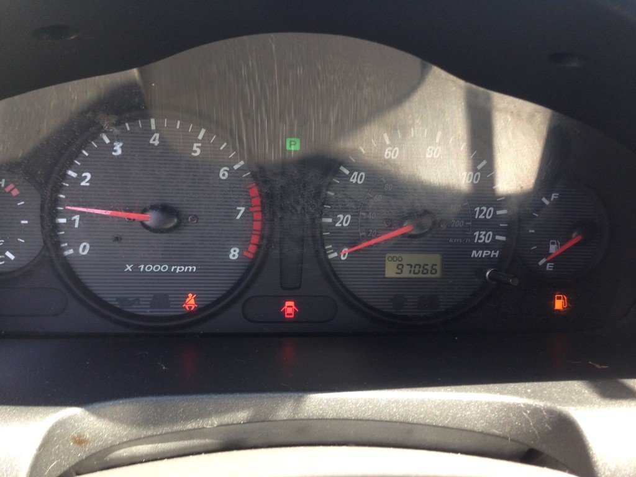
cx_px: 318
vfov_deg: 42.9
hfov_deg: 55.4
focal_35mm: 33
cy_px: 238
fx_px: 606
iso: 64
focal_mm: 4.12
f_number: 2.4
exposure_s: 1/60
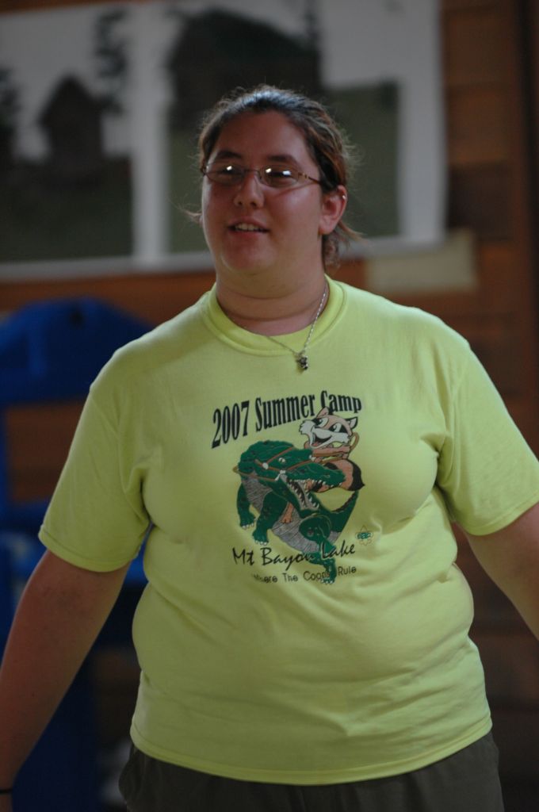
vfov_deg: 6.9
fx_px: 6755
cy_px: 406
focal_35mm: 300
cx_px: 270
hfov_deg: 4.6
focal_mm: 200
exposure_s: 1/30
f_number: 2.8
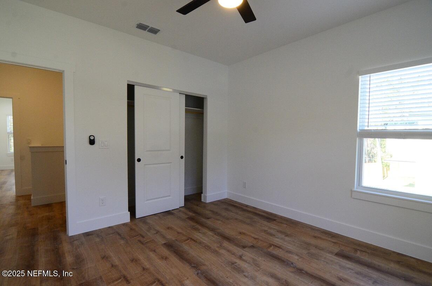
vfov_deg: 71.8
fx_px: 198
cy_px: 143
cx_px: 216
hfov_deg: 95.1
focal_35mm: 16
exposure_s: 1/125
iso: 2000
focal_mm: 11
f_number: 8
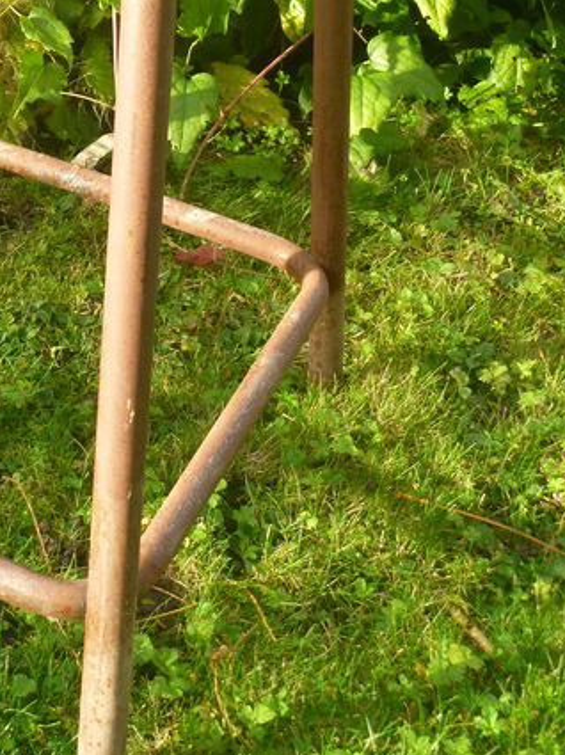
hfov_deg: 19.5
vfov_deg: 25.4
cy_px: 5
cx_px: -18
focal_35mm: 73
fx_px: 1591
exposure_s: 1/60
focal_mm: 5.5
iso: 125
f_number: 4.2
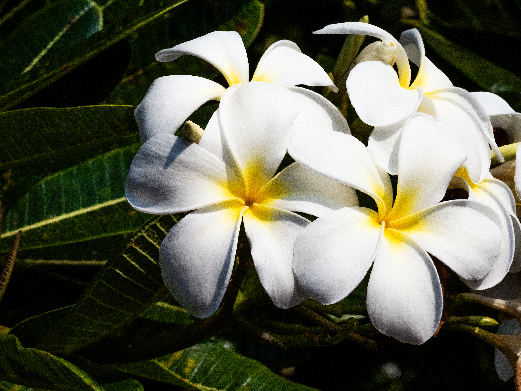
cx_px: 260
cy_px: 196
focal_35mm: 240
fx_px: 3612
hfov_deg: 8.2
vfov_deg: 6.2
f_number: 5.6
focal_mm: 42.8
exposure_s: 1/2000
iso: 100
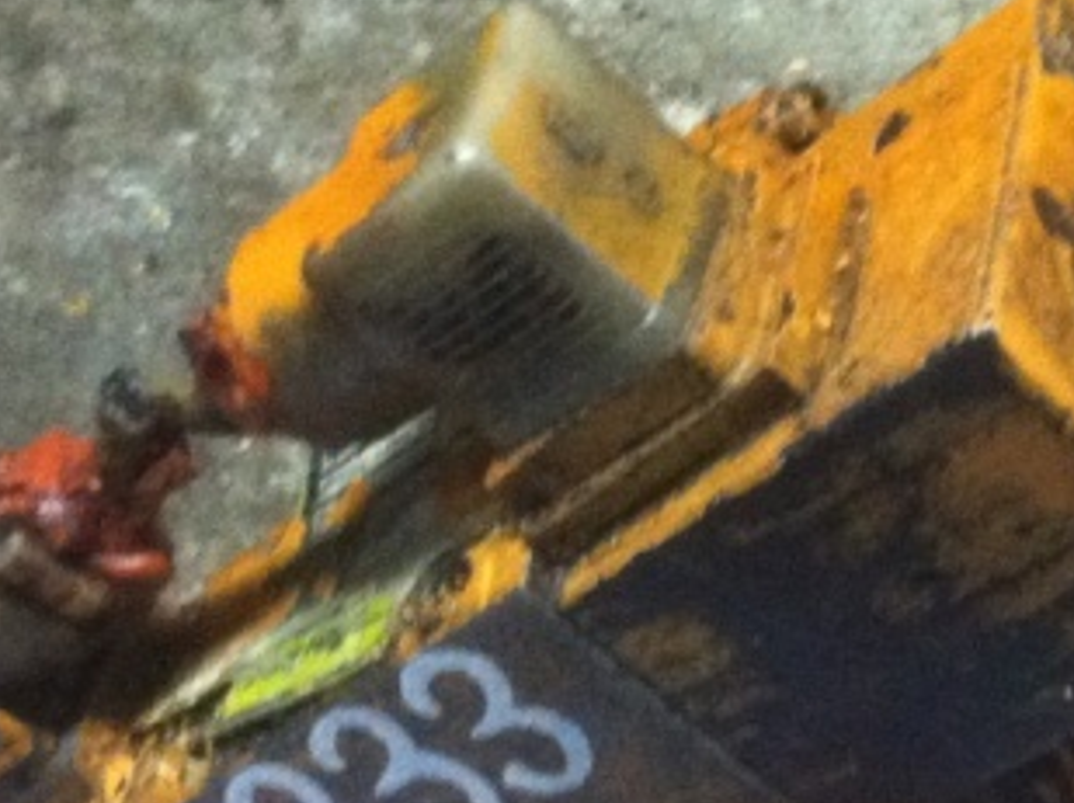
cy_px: 926
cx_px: 768
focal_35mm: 116
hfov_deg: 16.9
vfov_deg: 12.5
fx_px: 3595
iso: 640
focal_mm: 3.85
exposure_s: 1/15
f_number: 2.8
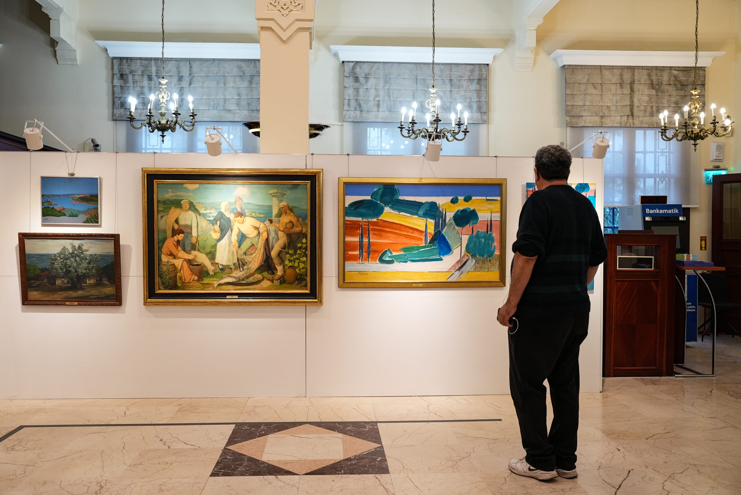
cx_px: 370
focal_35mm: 31
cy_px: 248
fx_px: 638
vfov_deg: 42.4
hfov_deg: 60.3
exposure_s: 1/160
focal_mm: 31
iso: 800
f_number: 2.8
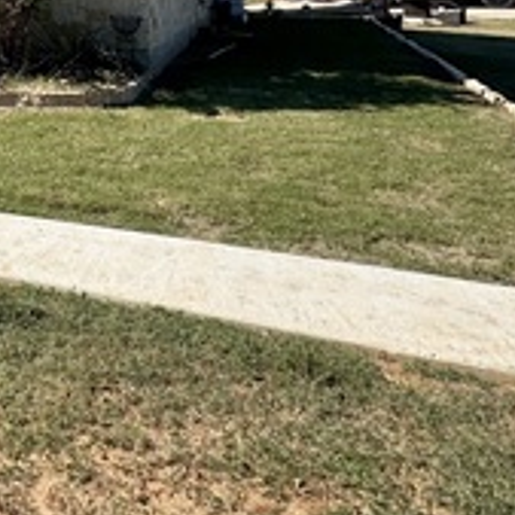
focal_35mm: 47
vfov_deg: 31.0
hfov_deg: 28.4
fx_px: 791
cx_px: -183
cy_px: -88
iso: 50
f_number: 2.2
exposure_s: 1/1976
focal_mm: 2.22
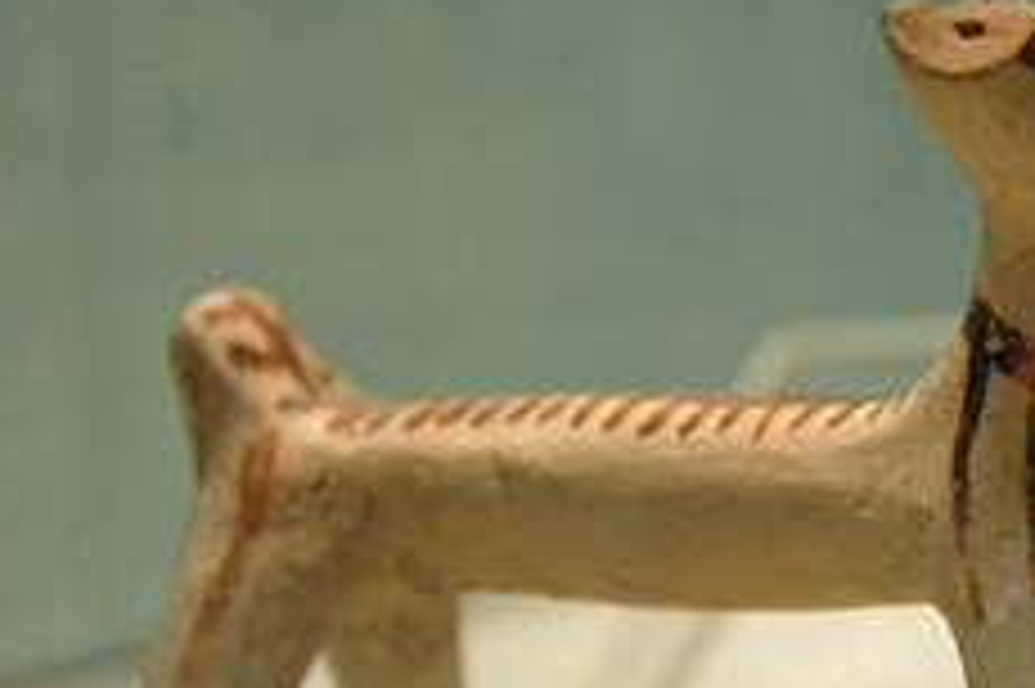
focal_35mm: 388
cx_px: 936
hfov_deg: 5.3
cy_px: 463
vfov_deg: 3.5
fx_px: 11145
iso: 800
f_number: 6
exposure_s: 1/90
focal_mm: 135
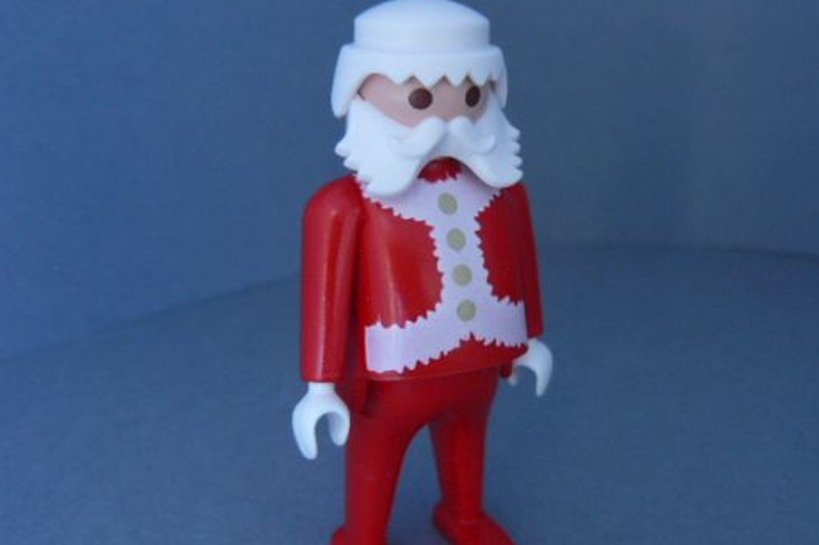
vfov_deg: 33.4
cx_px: 428
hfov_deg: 48.5
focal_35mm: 40
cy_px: 290
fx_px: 910
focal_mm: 6
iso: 200
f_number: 2.8
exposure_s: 1
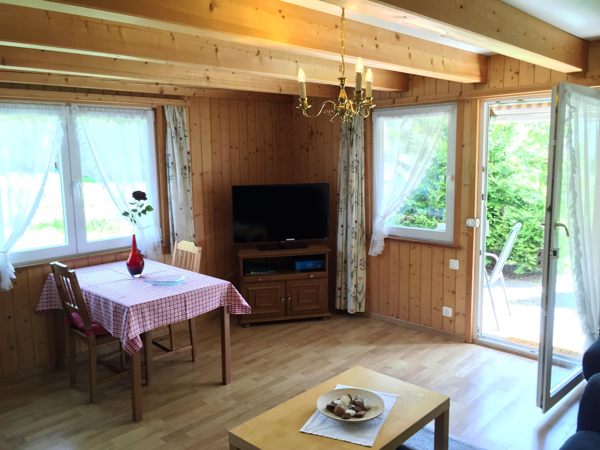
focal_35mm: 29
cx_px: 300
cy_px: 225
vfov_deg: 48.2
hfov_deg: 61.7
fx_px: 503
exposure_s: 1/30
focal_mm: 4.15
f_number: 2.2
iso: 80
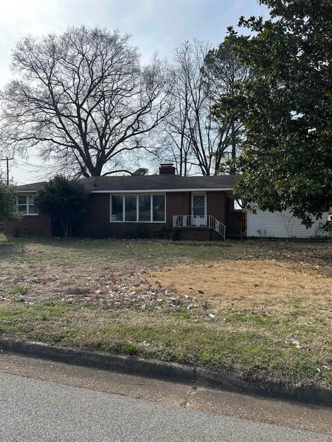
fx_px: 307
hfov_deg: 56.8
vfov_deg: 71.6
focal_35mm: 24
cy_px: 221
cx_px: 166
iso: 80
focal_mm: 6.86
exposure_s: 1/4348
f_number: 1.78
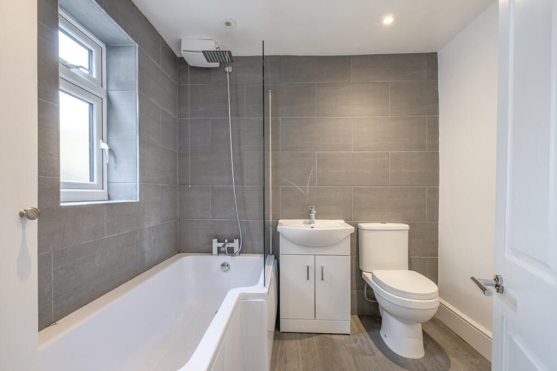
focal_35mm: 15
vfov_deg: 77.3
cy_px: 186
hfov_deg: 100.4
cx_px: 278
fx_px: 232
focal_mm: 10
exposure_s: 1/15
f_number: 7.1
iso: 250
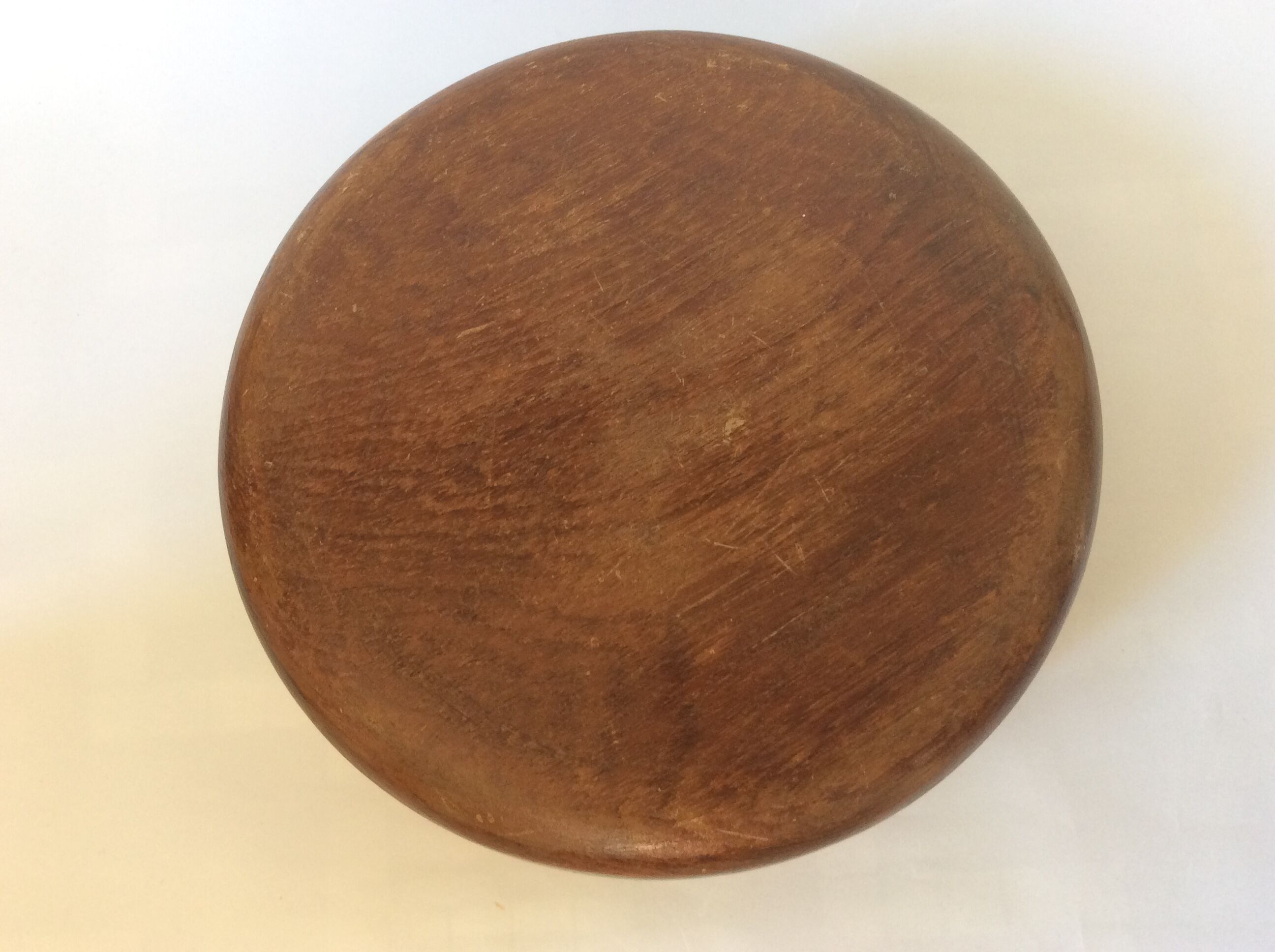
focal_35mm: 32
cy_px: 476
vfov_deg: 44.1
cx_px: 638
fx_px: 1177
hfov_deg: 56.9
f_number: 2.4
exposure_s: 1/25
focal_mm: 3.3
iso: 80
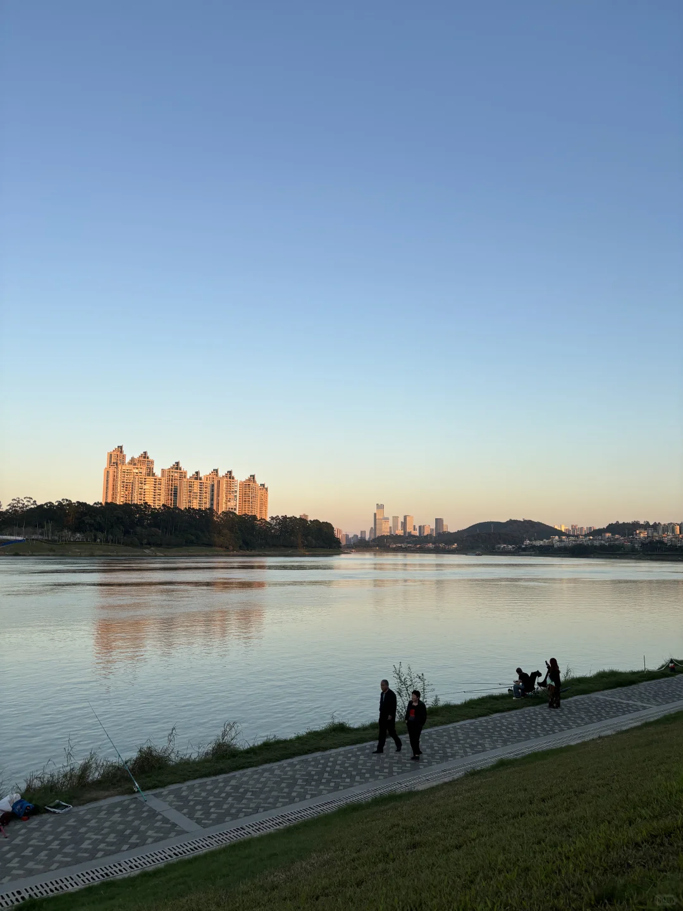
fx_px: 684
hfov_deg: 53.1
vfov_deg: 67.3
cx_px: 342
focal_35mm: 26
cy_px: 456
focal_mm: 5.96
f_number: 1.6
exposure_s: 1/805
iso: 50
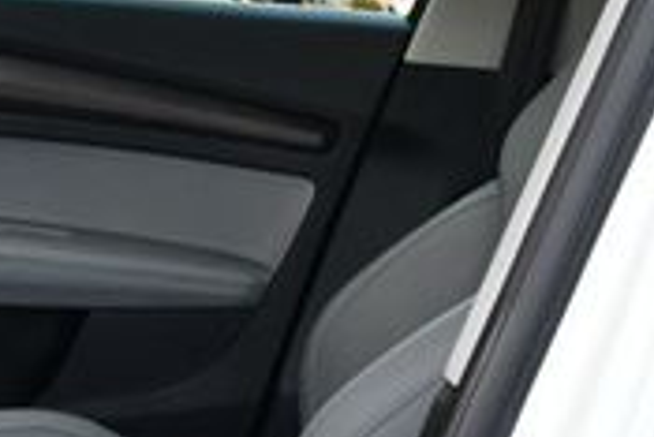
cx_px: -299
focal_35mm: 132
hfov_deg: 14.6
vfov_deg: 10.1
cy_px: 639
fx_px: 2400
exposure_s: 1/250
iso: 400
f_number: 4
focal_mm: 18
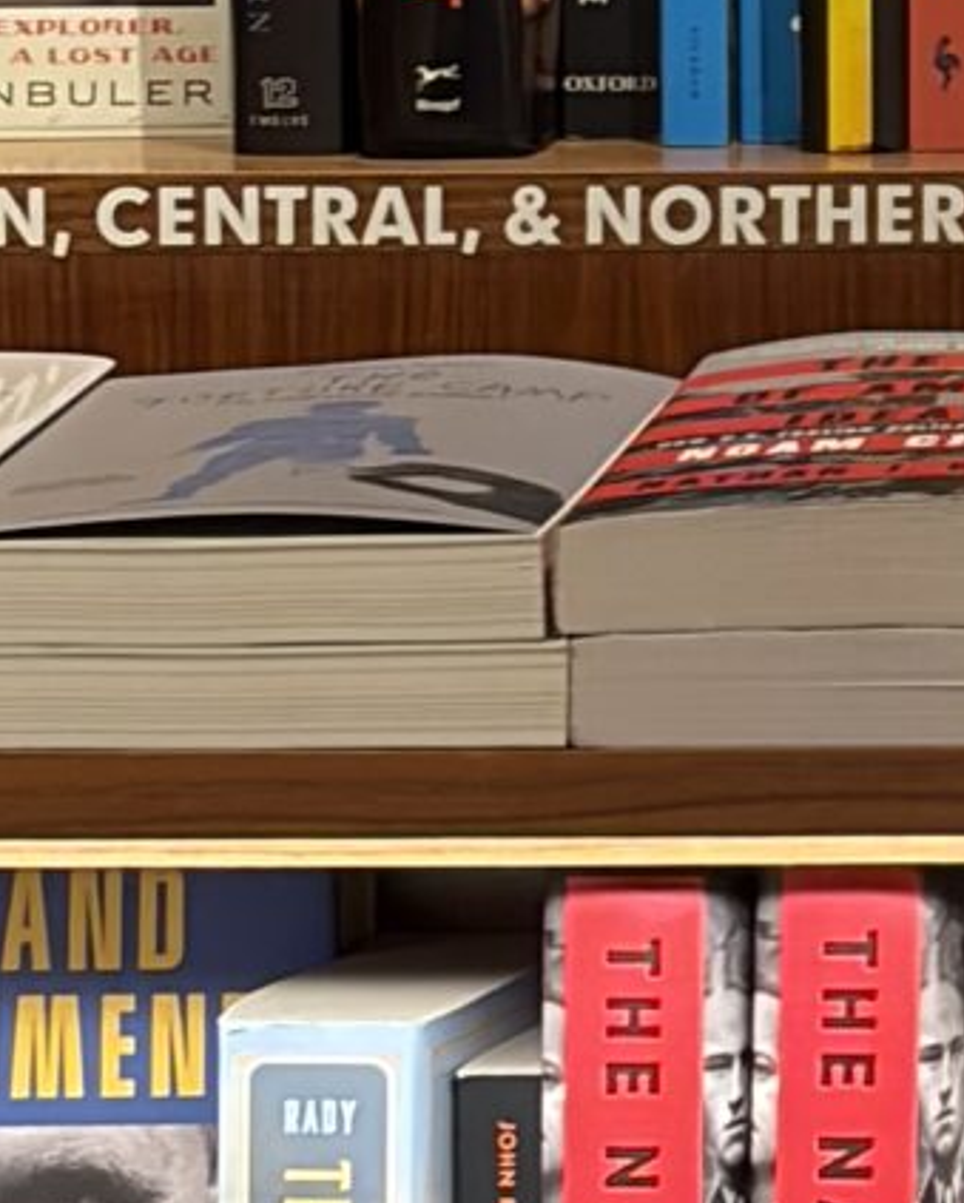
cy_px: -447
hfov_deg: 4.9
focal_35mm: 307
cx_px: 2494
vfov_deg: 6.2
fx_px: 10937
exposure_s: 1/60
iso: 80
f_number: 1.6
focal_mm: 5.96
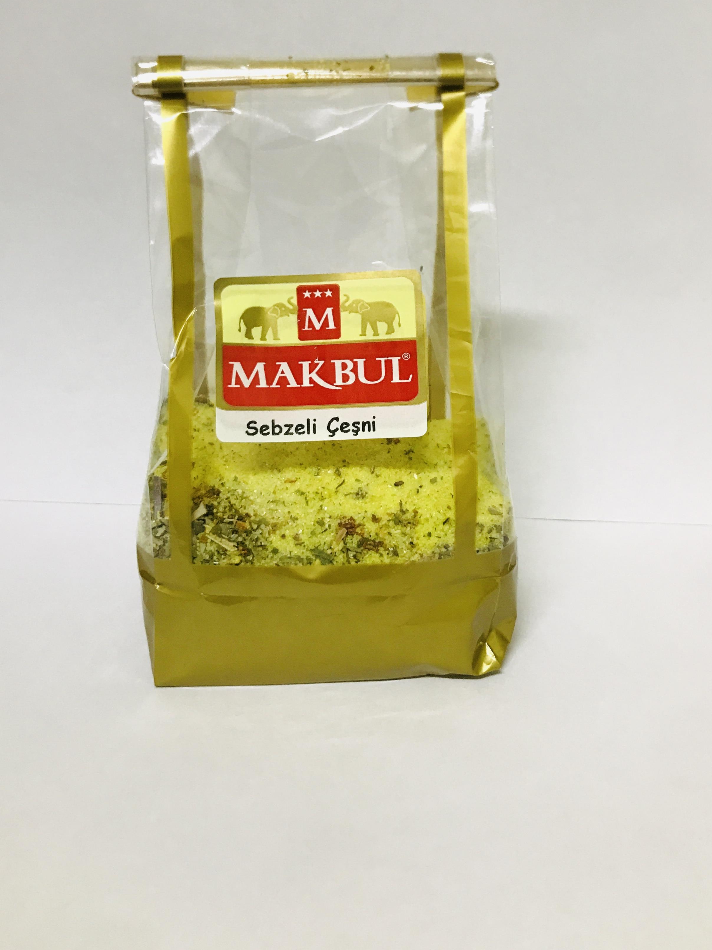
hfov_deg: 40.7
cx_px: 346
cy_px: 371
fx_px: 960
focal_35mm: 35
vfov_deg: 52.2
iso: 50
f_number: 1.8
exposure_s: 1/17
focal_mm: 3.99
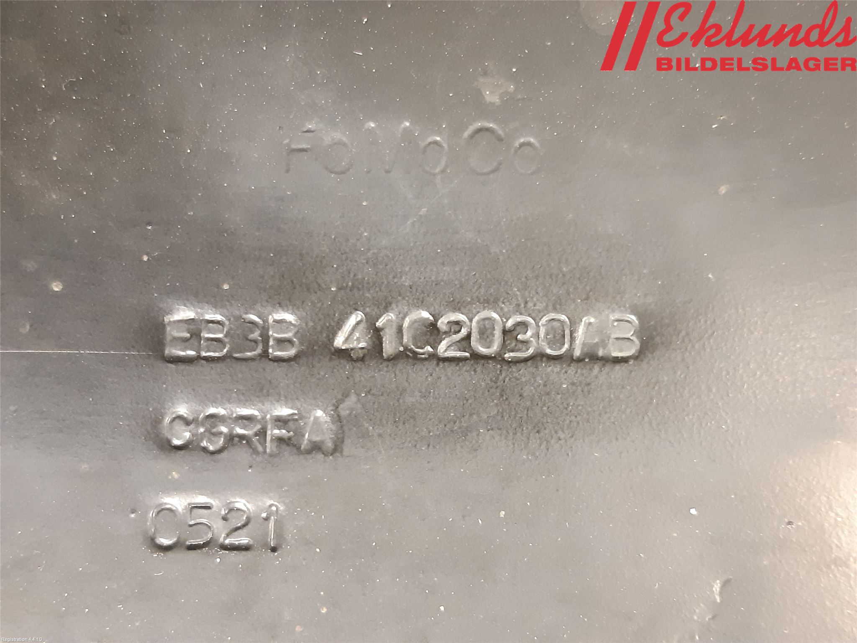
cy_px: 322
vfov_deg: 53.1
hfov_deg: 67.3
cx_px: 428
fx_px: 644
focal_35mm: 26
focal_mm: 3.93
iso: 500
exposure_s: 1/20
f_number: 1.7
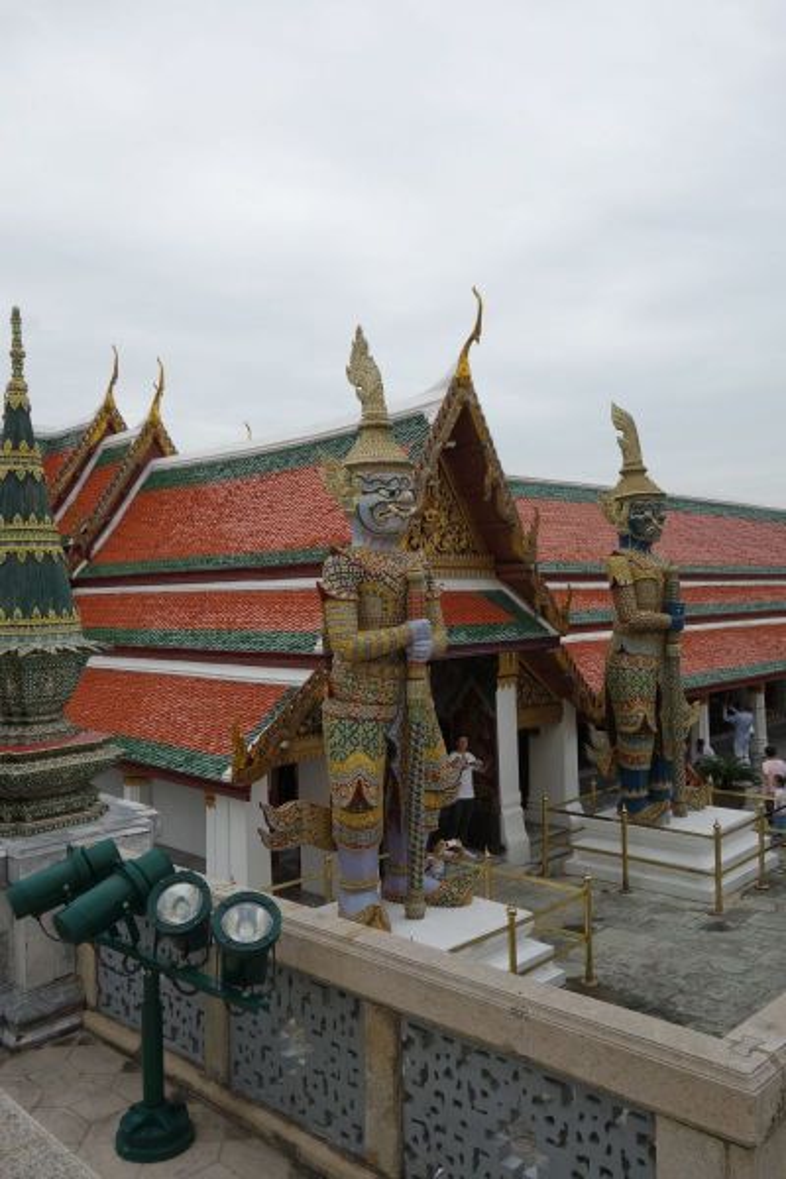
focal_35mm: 29
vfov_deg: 63.7
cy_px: 590
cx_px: 393
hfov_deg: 45.0
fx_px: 950
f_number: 5.6
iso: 125
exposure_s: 1/400
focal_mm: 10.77
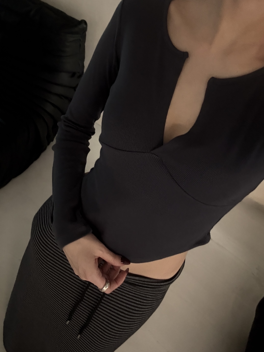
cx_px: 153
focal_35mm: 28
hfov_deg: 49.6
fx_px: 285
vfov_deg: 63.4
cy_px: 173
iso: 500
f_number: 1.9
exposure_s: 1/20
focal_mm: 2.69
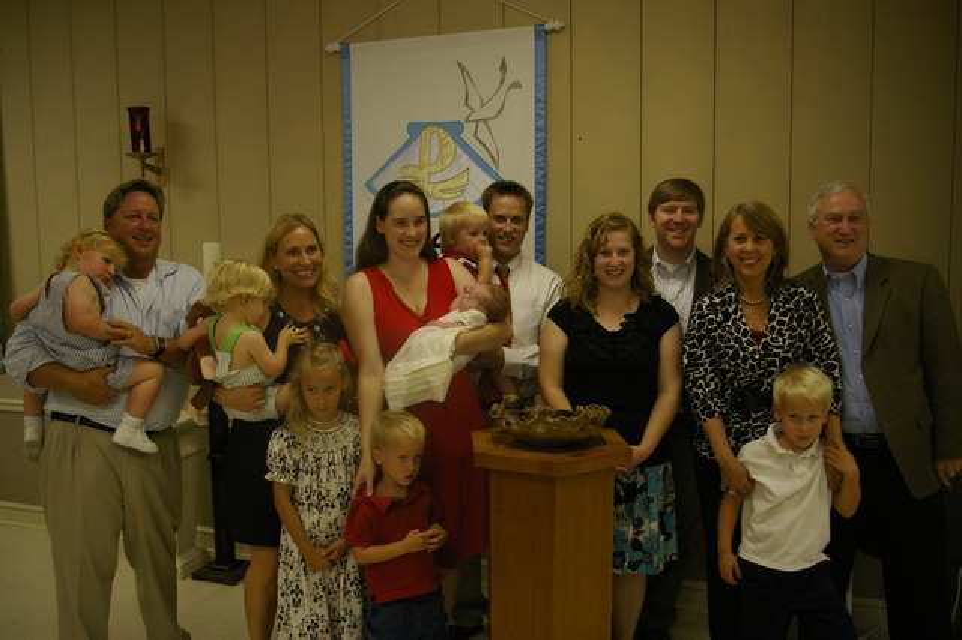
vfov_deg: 41.7
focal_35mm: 32
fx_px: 841
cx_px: 481
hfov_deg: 59.5
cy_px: 320
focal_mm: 21
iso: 800
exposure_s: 1/60
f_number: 4.5
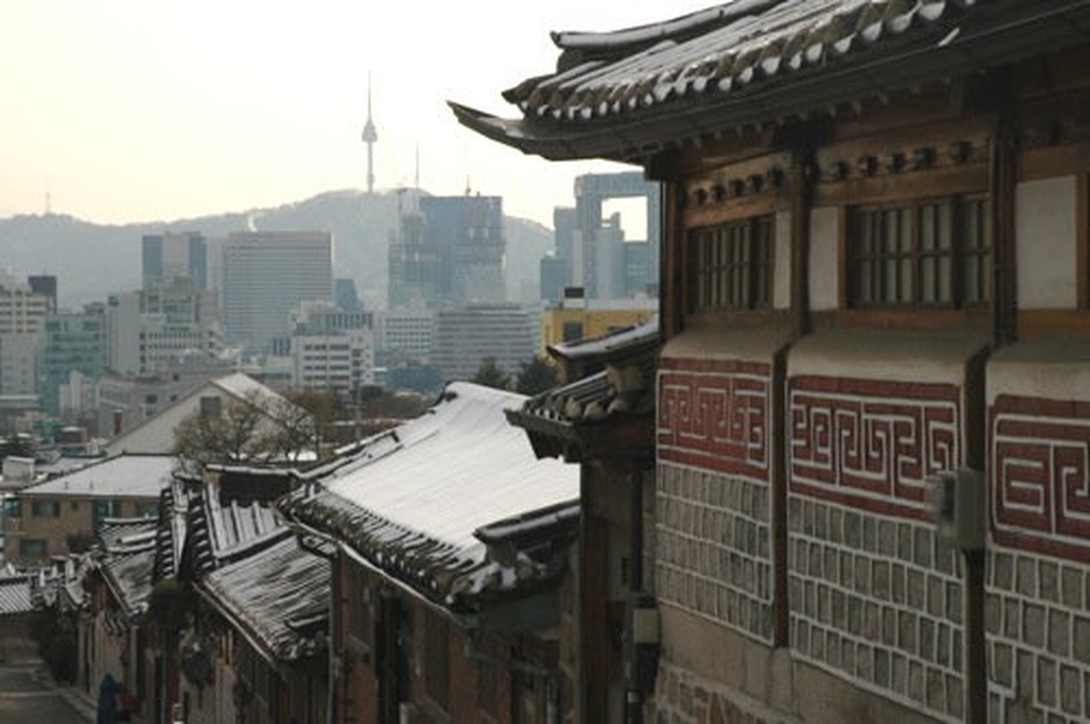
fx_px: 2268
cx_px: 545
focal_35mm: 75
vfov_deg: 18.1
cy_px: 362
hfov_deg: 27.0
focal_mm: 50
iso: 200
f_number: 10
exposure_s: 1/640
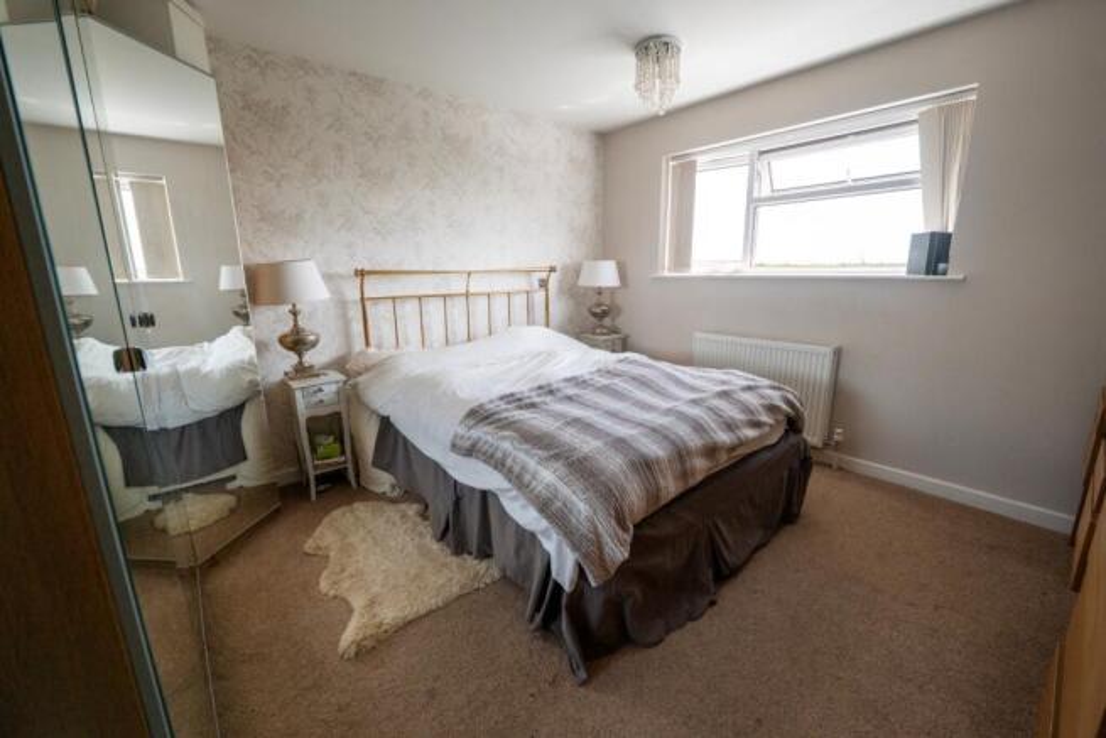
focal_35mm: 14
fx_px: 430
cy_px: 369
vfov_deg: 81.2
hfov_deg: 104.2
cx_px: 553
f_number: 4
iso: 500
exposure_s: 1/640
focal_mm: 14
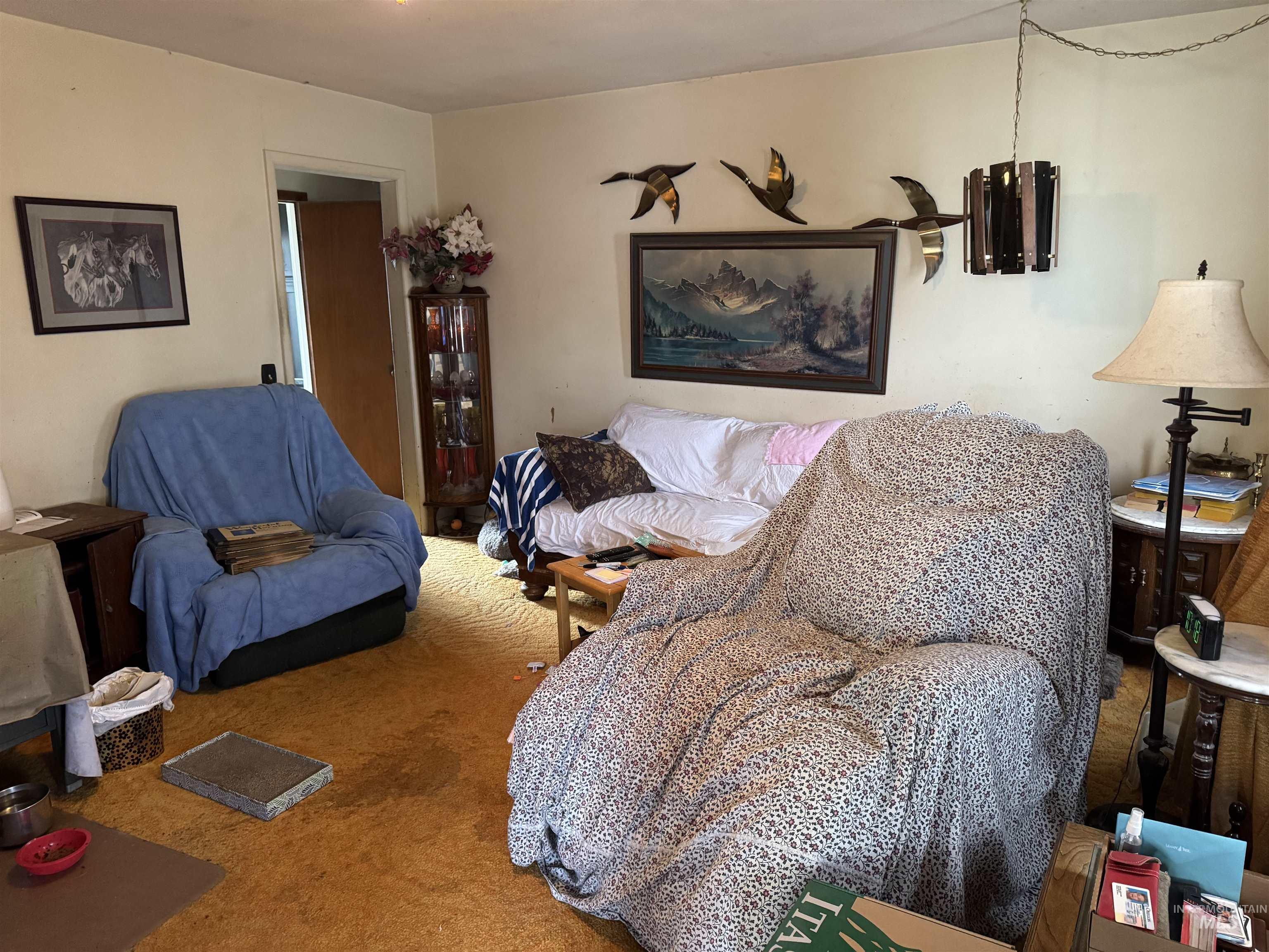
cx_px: 634
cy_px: 476
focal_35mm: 24
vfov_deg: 56.8
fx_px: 880
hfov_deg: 71.6
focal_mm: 6.76
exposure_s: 1/40
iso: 800
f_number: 1.78
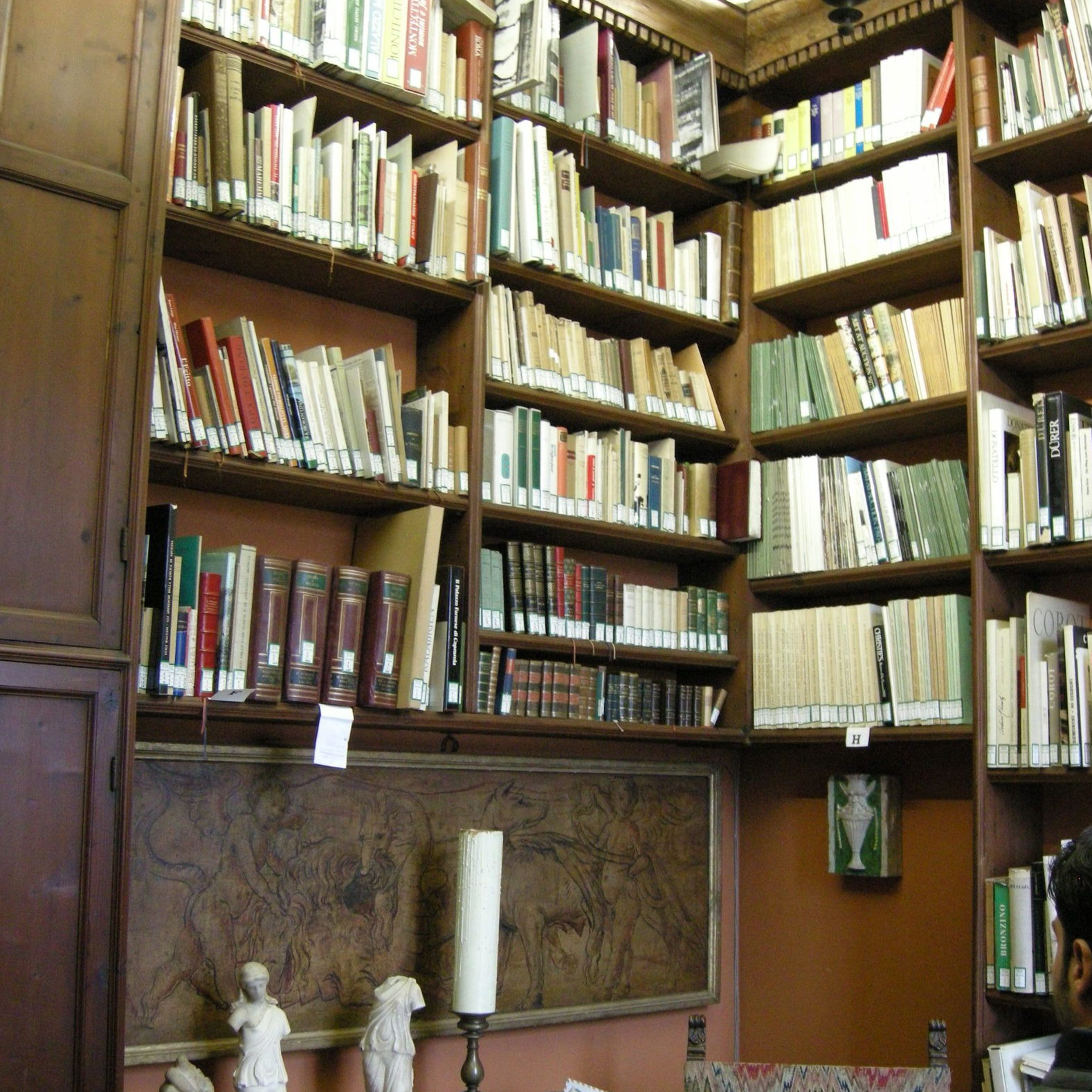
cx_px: 543
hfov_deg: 39.2
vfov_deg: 39.1
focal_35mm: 43
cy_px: 632
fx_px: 1535
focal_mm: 7.5
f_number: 2.7
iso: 400
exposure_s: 1/17.1
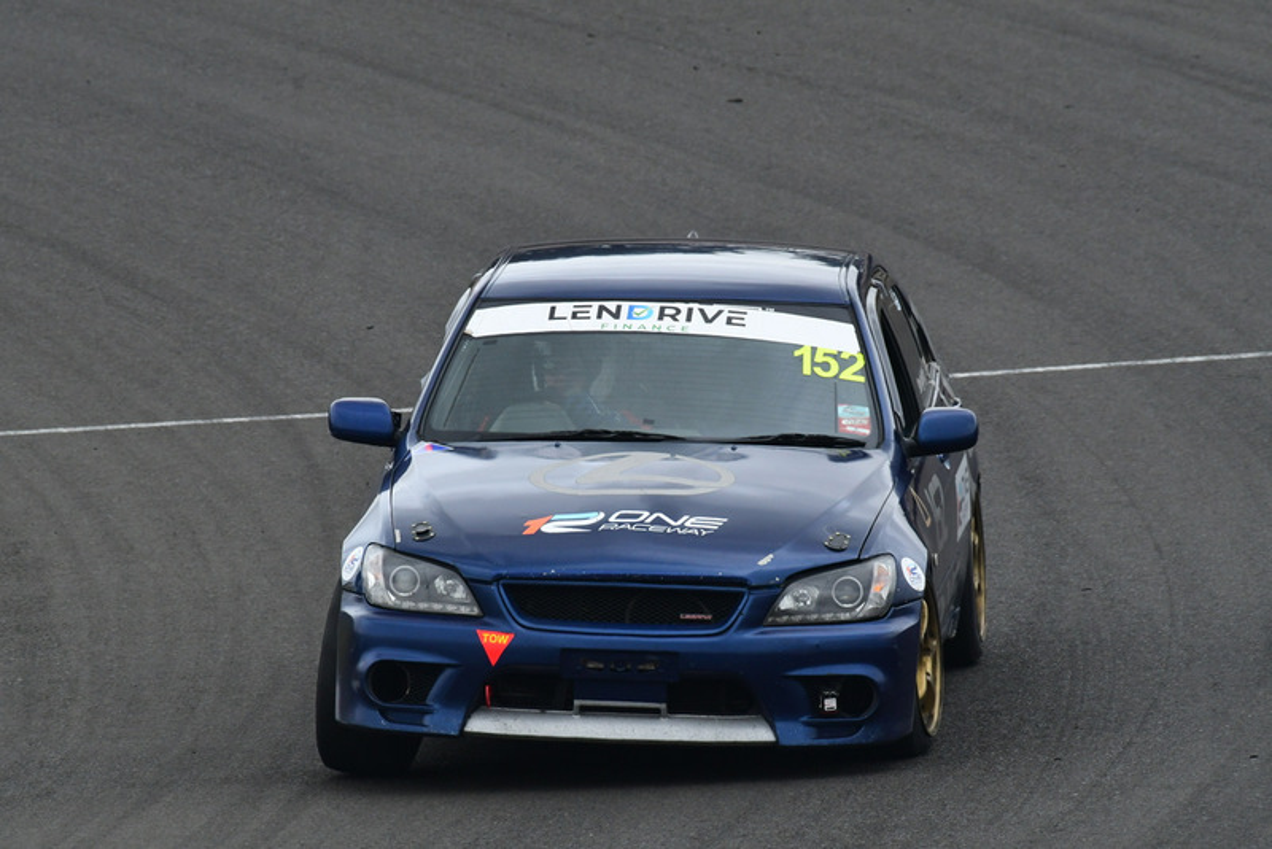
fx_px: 26508
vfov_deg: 1.8
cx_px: 636
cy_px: 424
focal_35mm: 750
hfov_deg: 2.7
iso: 1000
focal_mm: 500
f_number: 11
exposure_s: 1/640
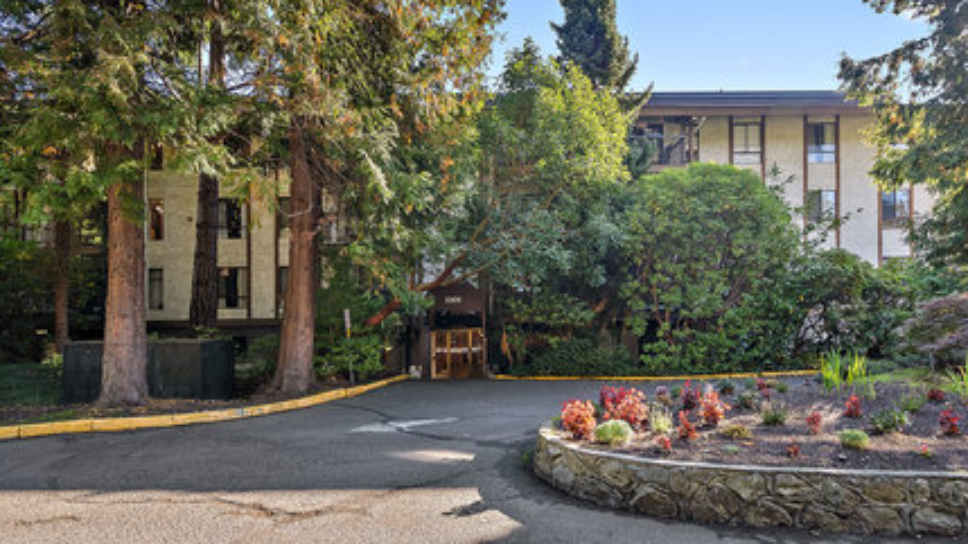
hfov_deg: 95.9
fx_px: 436
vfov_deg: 63.8
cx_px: 482
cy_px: 257
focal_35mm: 17
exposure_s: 1/20
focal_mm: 16
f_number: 5.6
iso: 400
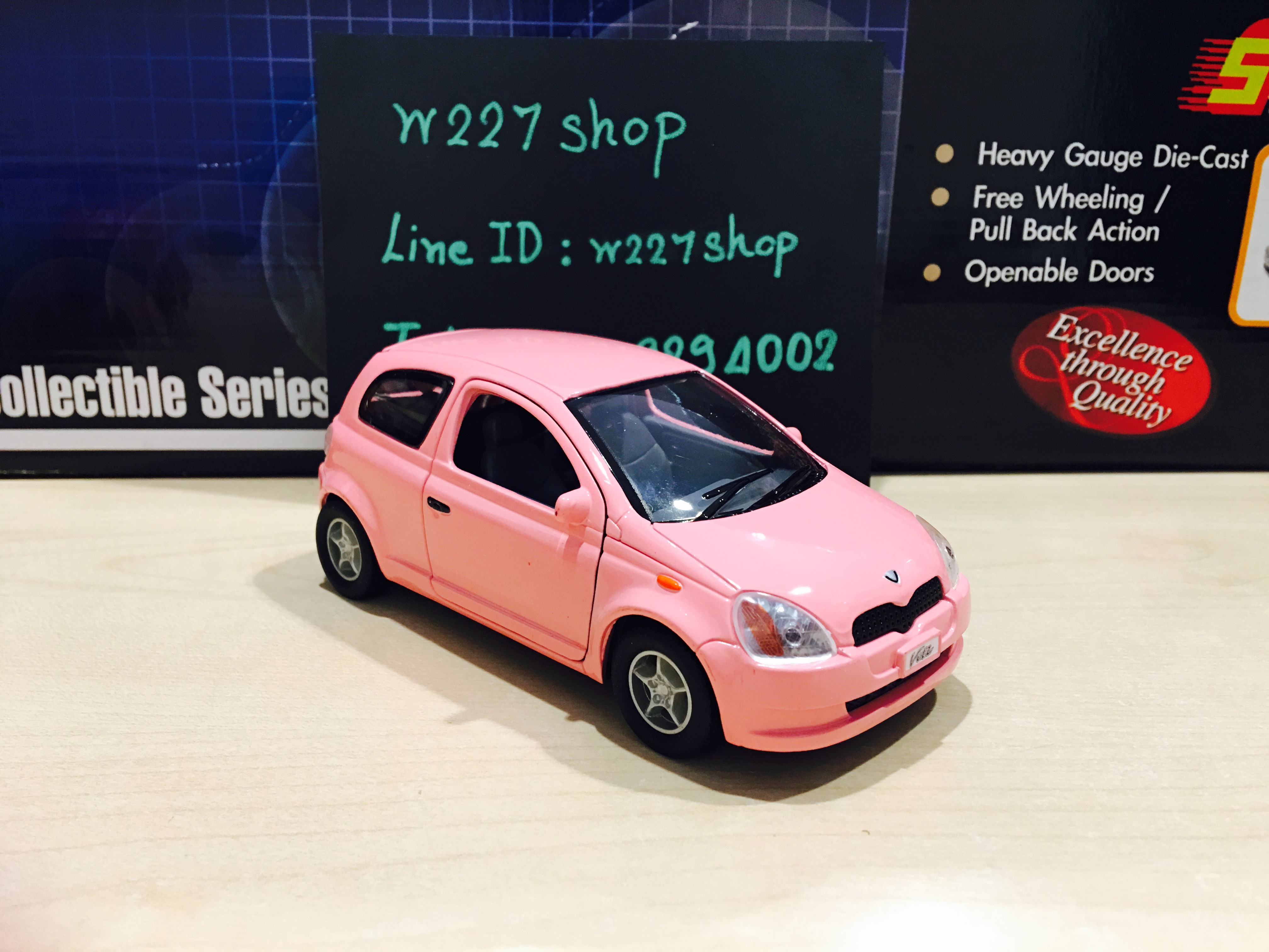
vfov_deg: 48.2
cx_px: 634
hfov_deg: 61.7
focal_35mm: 29
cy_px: 476
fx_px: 1063
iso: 100
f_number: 2.2
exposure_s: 1/17
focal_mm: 4.15
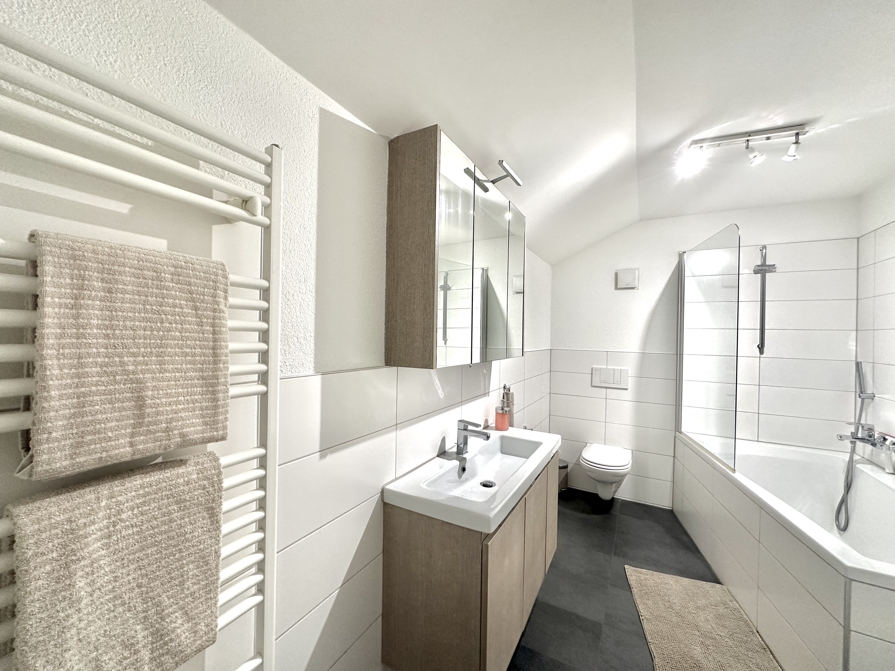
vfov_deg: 85.7
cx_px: 448
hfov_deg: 102.1
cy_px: 336
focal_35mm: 14
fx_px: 362
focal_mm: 2.22
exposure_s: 1/100
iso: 200
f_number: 2.2
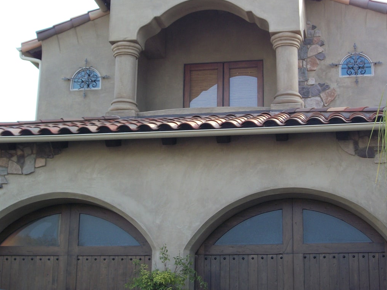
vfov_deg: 20.7
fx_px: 794
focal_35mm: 71
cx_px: 196
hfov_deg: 27.4
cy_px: 120
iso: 80
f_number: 4
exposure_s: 1/160
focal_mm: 9.7
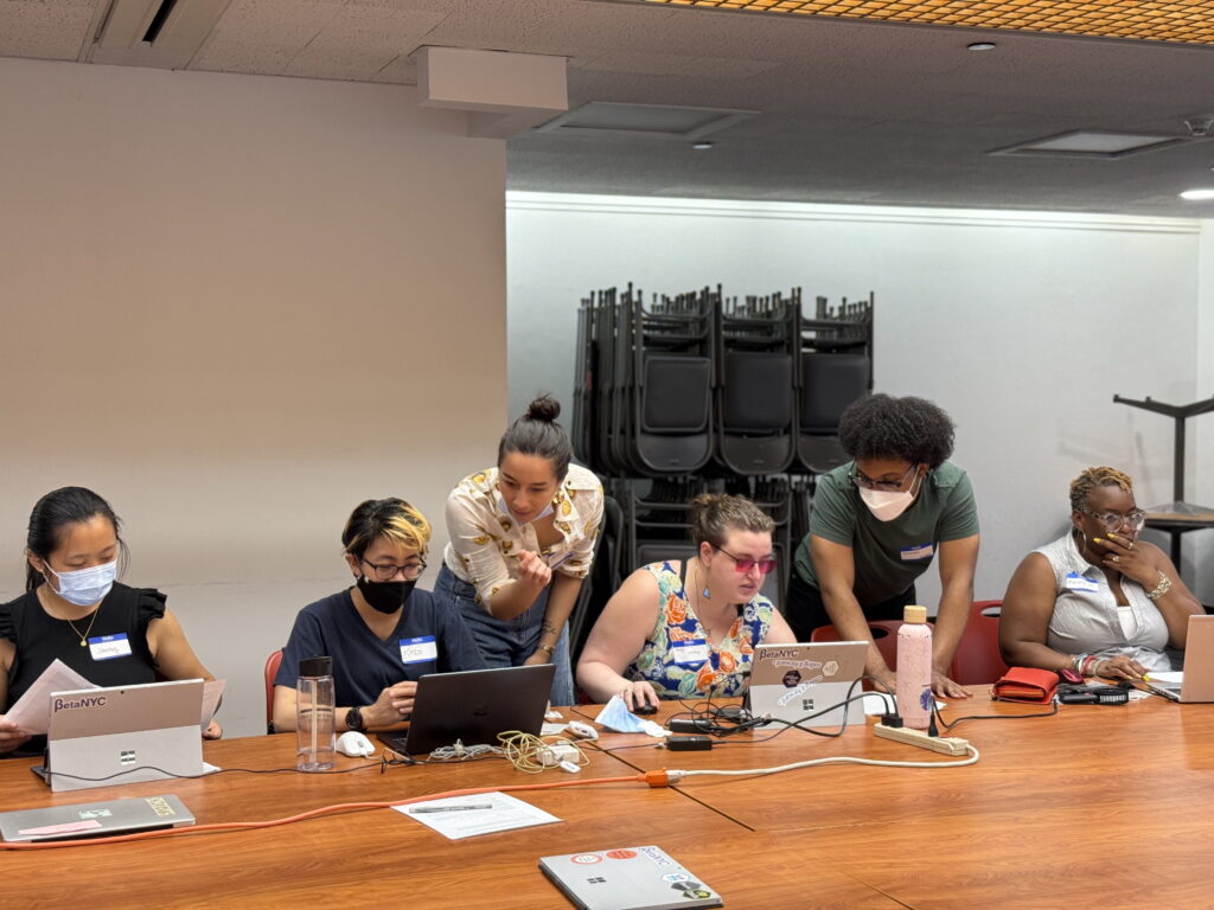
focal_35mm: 48
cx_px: 607
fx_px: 1683
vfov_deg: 30.3
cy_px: 455
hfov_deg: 39.7
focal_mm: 6.76
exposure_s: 1/60
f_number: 1.78
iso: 80
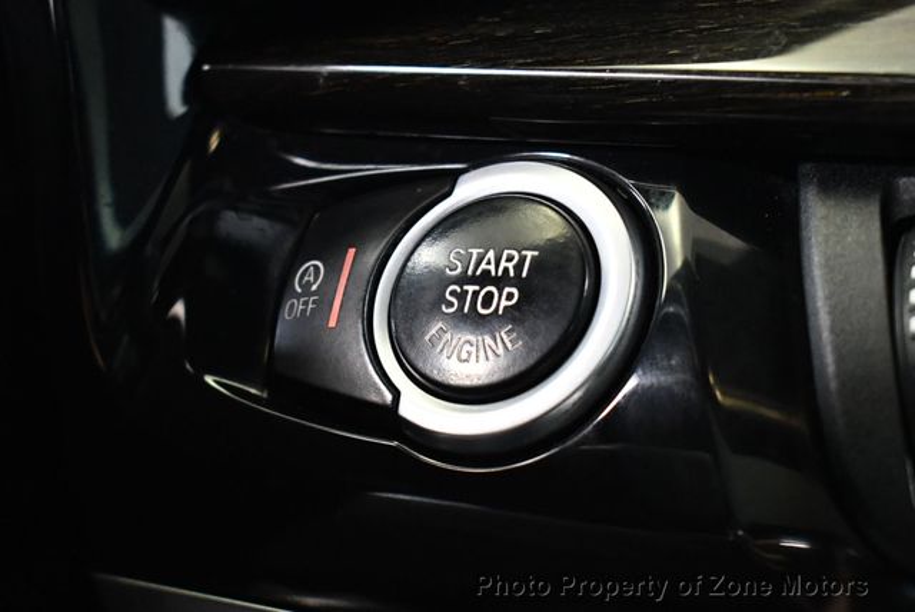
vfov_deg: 14.3
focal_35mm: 96
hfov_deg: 21.2
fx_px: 2442
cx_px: 458
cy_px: 306
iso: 5000
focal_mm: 48
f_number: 5.3
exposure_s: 1/60
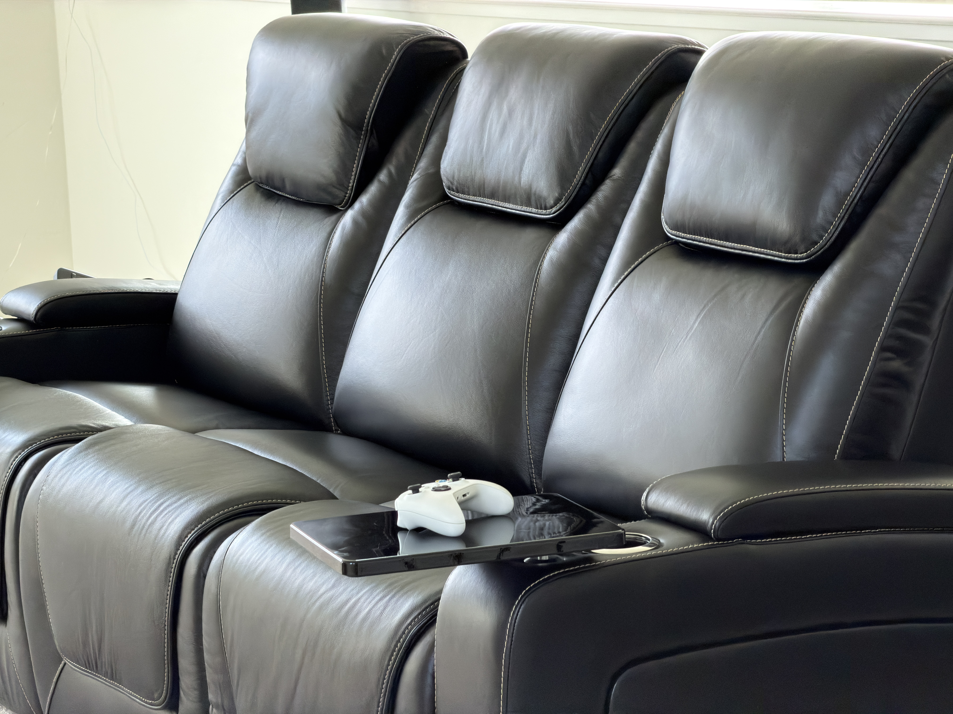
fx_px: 2753
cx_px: 476
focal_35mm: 100
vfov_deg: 14.8
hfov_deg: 19.6
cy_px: 357
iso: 400
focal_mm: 16.89
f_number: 2.8
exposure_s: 1/113
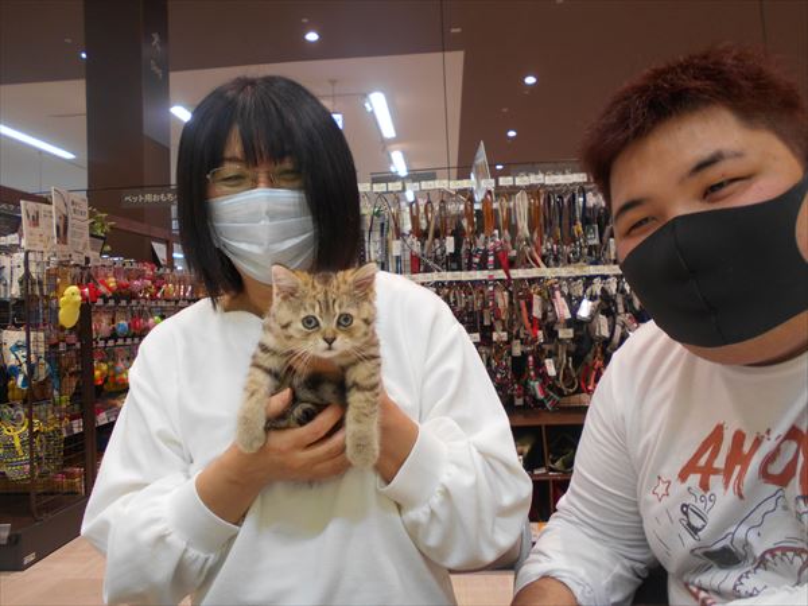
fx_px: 607
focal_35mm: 26
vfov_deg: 53.1
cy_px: 303
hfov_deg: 67.3
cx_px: 404
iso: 110
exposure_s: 1/30
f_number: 3.2
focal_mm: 4.6
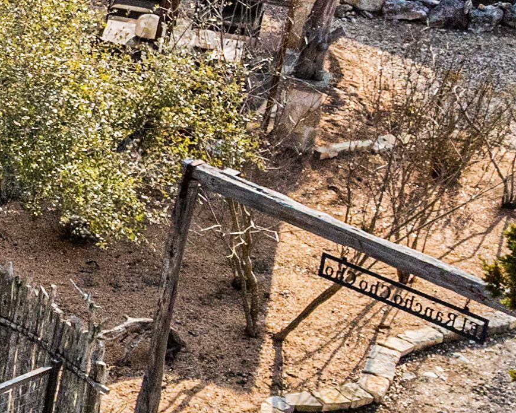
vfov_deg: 10.9
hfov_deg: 11.3
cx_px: -735
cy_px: 132
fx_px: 2170
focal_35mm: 142
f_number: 2.8
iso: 410
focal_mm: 12.29
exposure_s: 1/5000
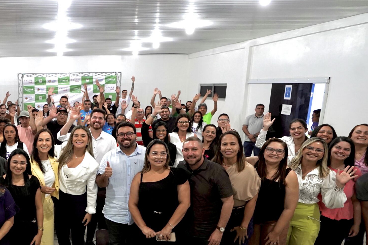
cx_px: 55
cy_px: 169
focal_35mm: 28
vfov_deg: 45.5
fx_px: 286
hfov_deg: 58.4
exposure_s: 1/80
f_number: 4
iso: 1250
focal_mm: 16
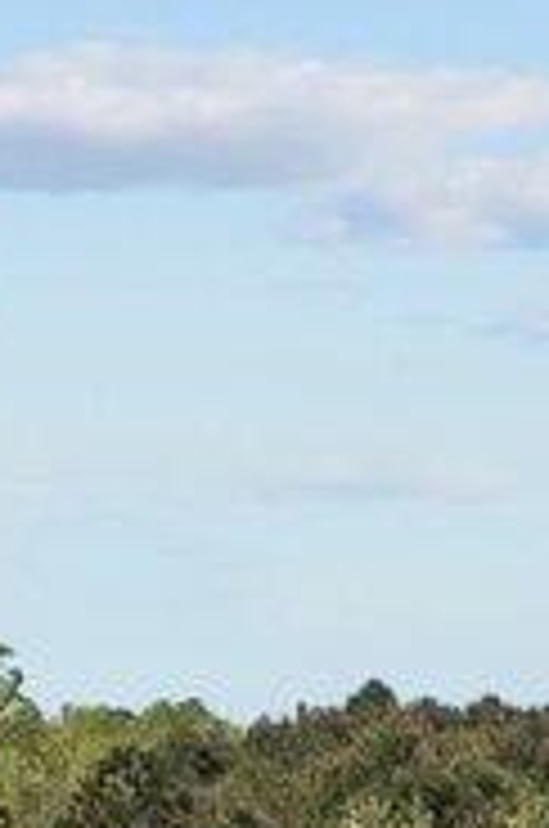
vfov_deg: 6.4
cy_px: 1796
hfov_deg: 4.4
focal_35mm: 312
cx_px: 158
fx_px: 7163
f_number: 8
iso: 100
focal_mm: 10.26
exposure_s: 1/200
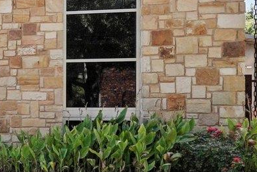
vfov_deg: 15.0
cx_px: -260
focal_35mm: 91
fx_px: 651
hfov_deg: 16.7
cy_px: 108
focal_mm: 17.4
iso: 400
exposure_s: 1/1000
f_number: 8
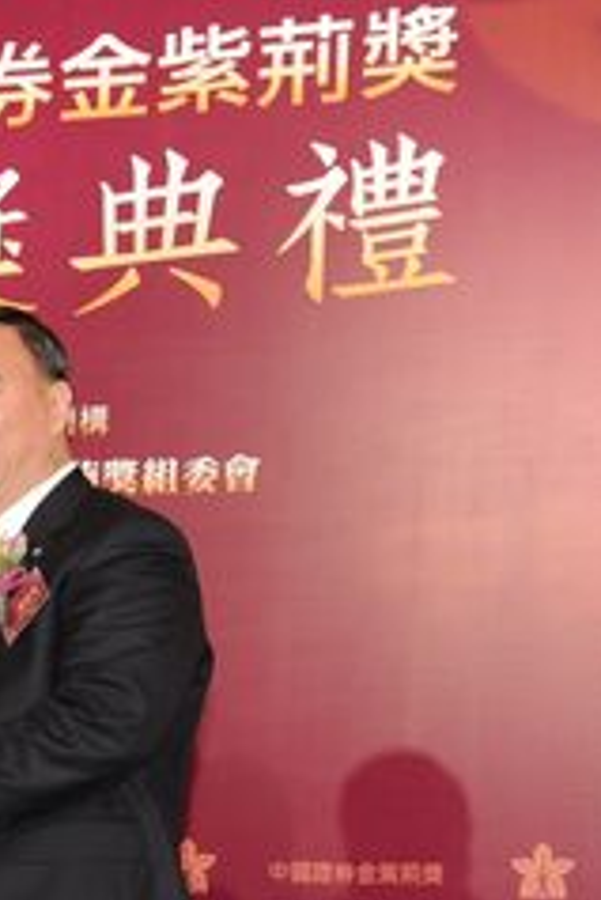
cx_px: -4
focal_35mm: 130
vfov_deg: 15.7
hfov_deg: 10.5
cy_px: 565
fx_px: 3250
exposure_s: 1/100
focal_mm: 62
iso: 2000
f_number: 6.3
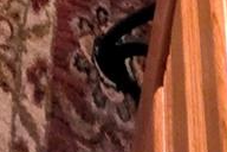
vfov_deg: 5.5
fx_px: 681
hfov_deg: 15.1
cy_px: -705
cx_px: -235
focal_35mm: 108
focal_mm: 2.2
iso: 640
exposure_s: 1/60.2
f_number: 1.9
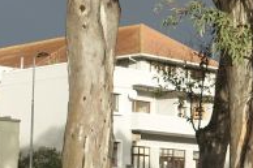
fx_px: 892
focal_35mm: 127
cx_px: 265
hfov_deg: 15.8
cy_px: 98
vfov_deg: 10.8
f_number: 5.6
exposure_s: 1/160
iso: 125
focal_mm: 8.8
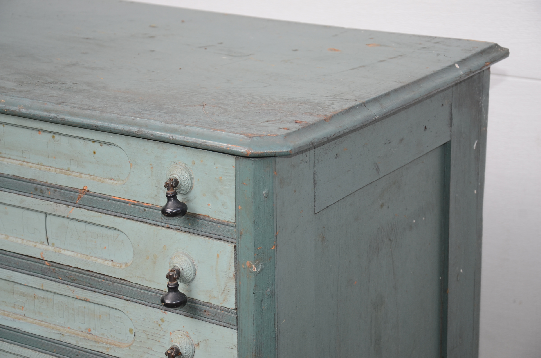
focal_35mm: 93
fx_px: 1395
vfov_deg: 14.6
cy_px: 179
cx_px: 270
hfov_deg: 22.0
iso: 320
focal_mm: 62
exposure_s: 1/50
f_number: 5.3
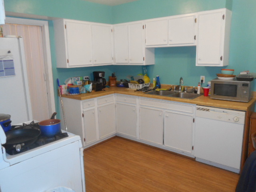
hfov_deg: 61.7
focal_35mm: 29
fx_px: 214
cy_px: 96
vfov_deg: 48.2
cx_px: 128
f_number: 4
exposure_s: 1/25
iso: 280
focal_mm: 5.2
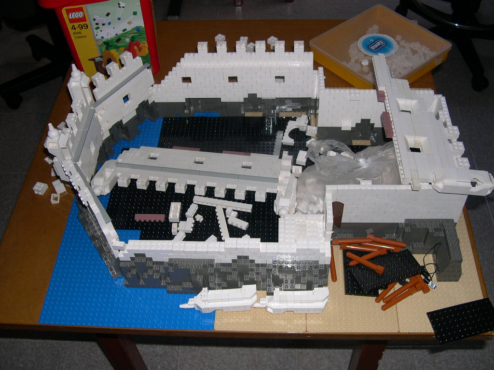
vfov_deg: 37.7
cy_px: 185
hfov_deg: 49.0
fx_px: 542
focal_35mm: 38
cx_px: 247
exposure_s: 1/60
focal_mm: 8
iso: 100
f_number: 2.8
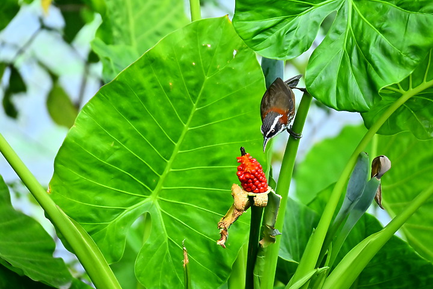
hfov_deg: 8.1
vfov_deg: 5.4
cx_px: 216
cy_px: 144
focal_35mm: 255
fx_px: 3067
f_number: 5.6
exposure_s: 1/2500
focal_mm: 170
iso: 1800
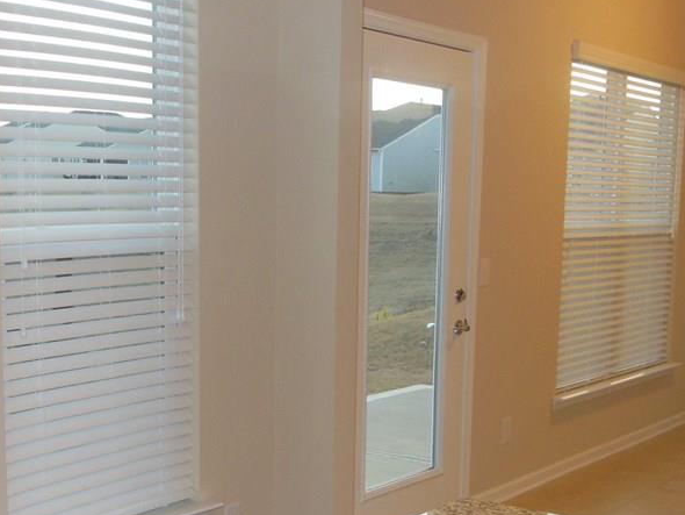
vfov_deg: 24.6
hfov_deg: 32.6
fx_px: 1168
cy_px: 379
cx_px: 388
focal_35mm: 59
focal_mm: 6
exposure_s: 1/30
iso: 400
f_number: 3.9
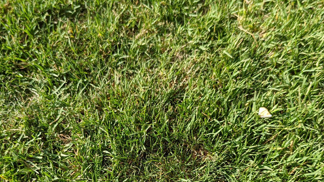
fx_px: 481
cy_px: 186
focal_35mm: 56
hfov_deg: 37.2
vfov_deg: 20.7
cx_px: 142
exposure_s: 1/609
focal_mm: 6.81
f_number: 1.85
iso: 40
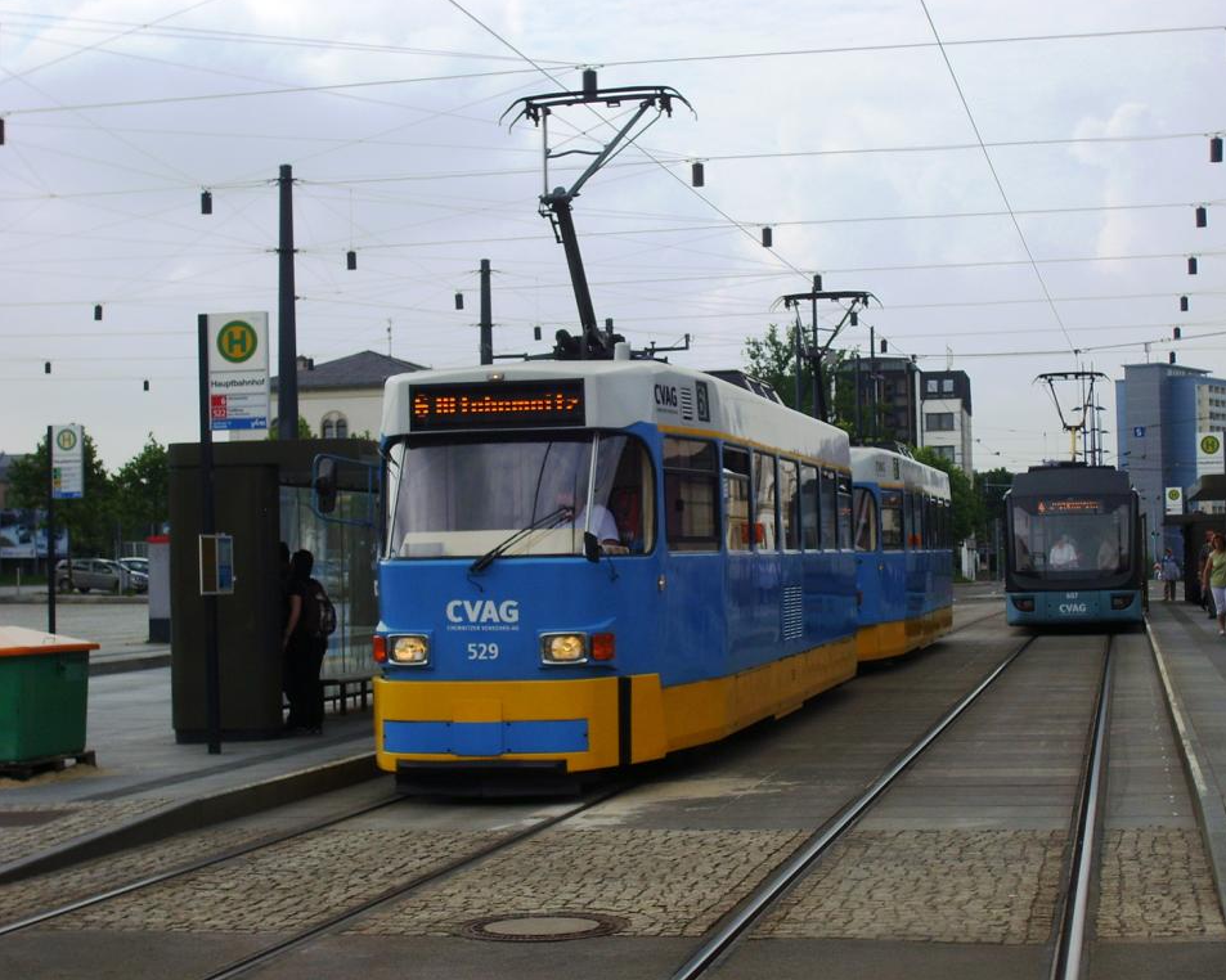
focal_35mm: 64
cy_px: 487
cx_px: 657
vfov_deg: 23.8
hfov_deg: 29.6
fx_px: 2322
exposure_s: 1/1000
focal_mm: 10.3
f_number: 3.6
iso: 50
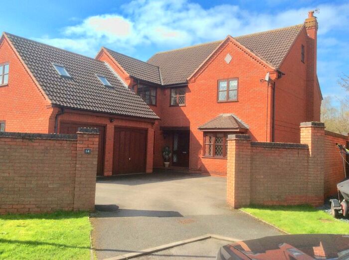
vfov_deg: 44.1
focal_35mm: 32
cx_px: 174
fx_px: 322
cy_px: 130
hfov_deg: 56.9
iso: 32
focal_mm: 3.3
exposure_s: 1/986
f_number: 2.4
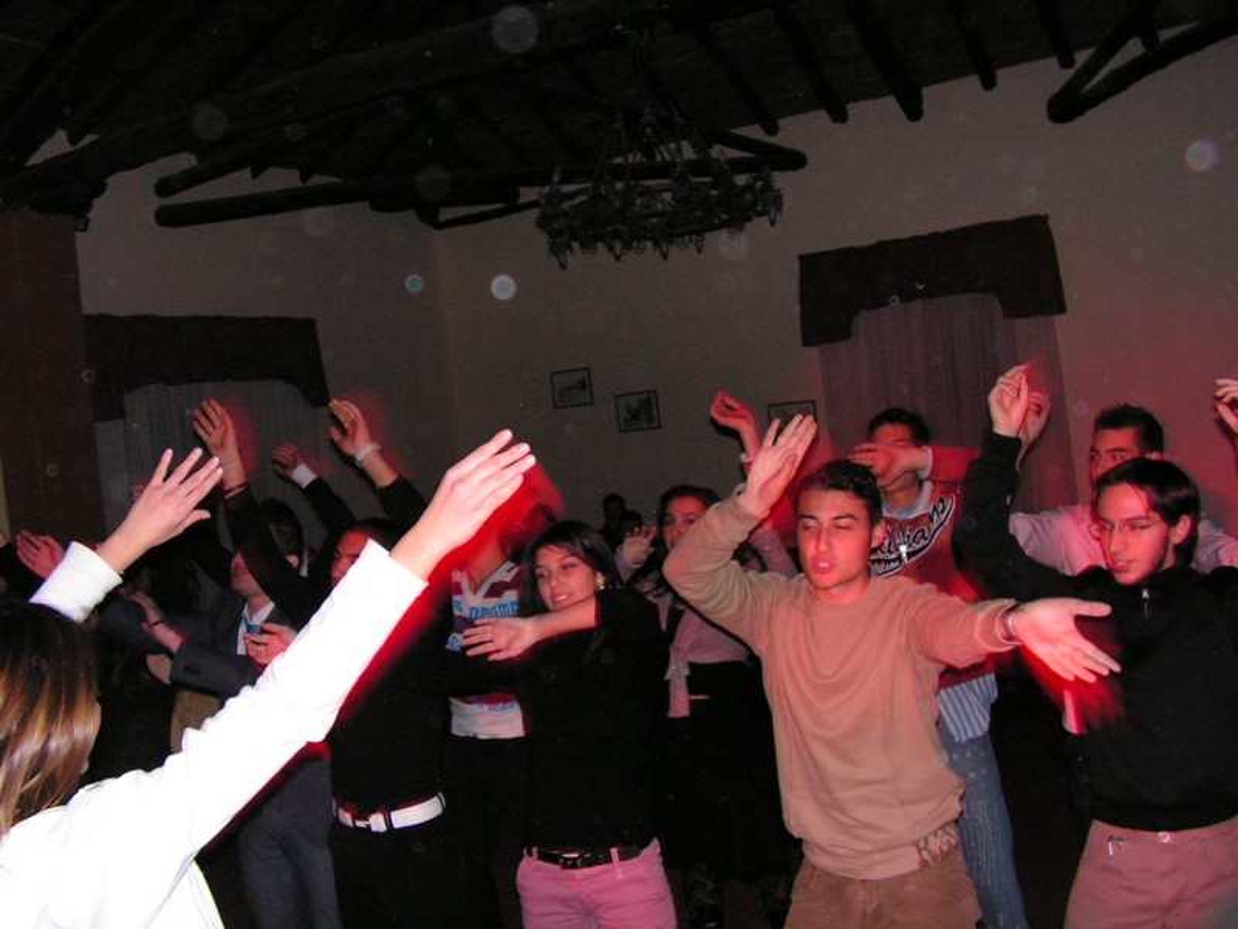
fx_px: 1287
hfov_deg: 51.4
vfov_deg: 39.7
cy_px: 464
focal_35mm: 36
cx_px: 619
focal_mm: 6
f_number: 3.2
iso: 200
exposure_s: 1/40
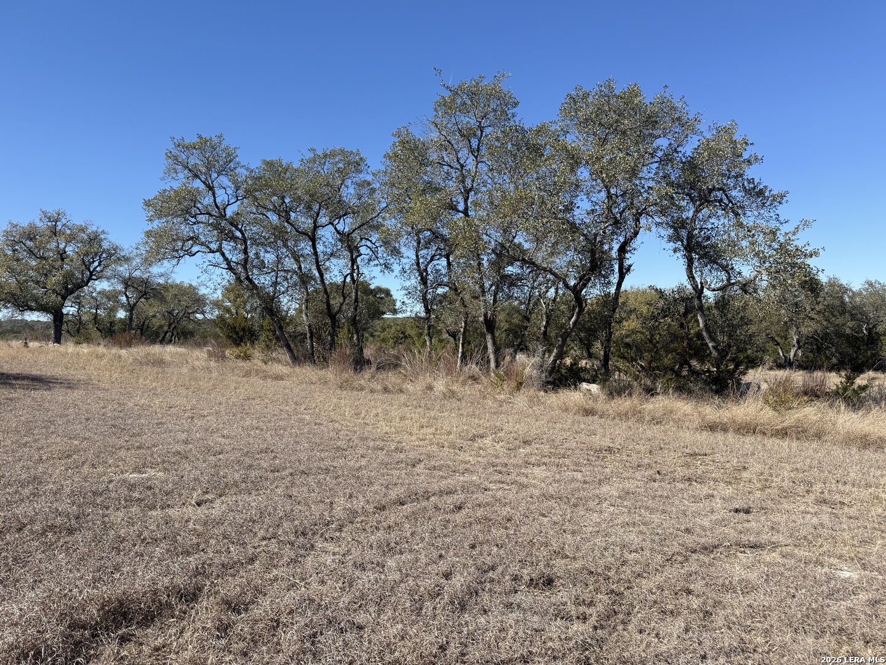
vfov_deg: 56.8
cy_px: 332
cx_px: 443
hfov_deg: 71.6
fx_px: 614
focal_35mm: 24
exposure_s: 1/2907
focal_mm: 6.76
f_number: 1.78
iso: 80
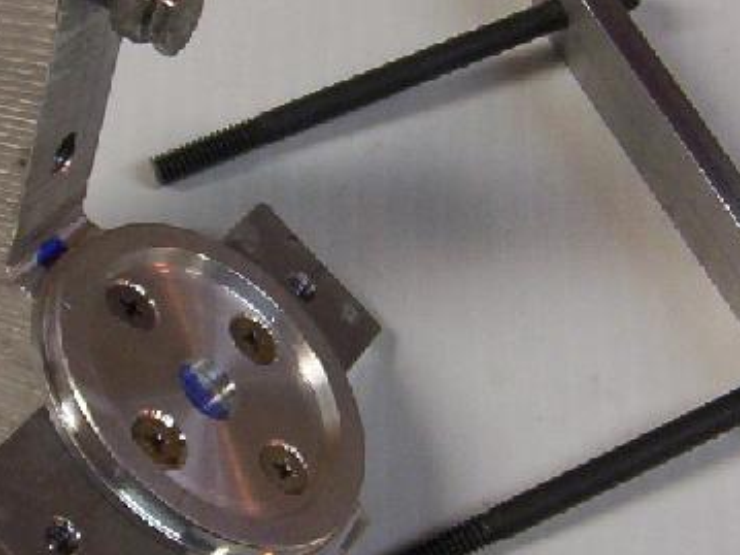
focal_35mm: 89
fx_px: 1902
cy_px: 256
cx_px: 243
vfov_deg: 16.6
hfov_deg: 21.9
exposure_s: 1/47.8
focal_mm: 5.54
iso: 100
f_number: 2.76
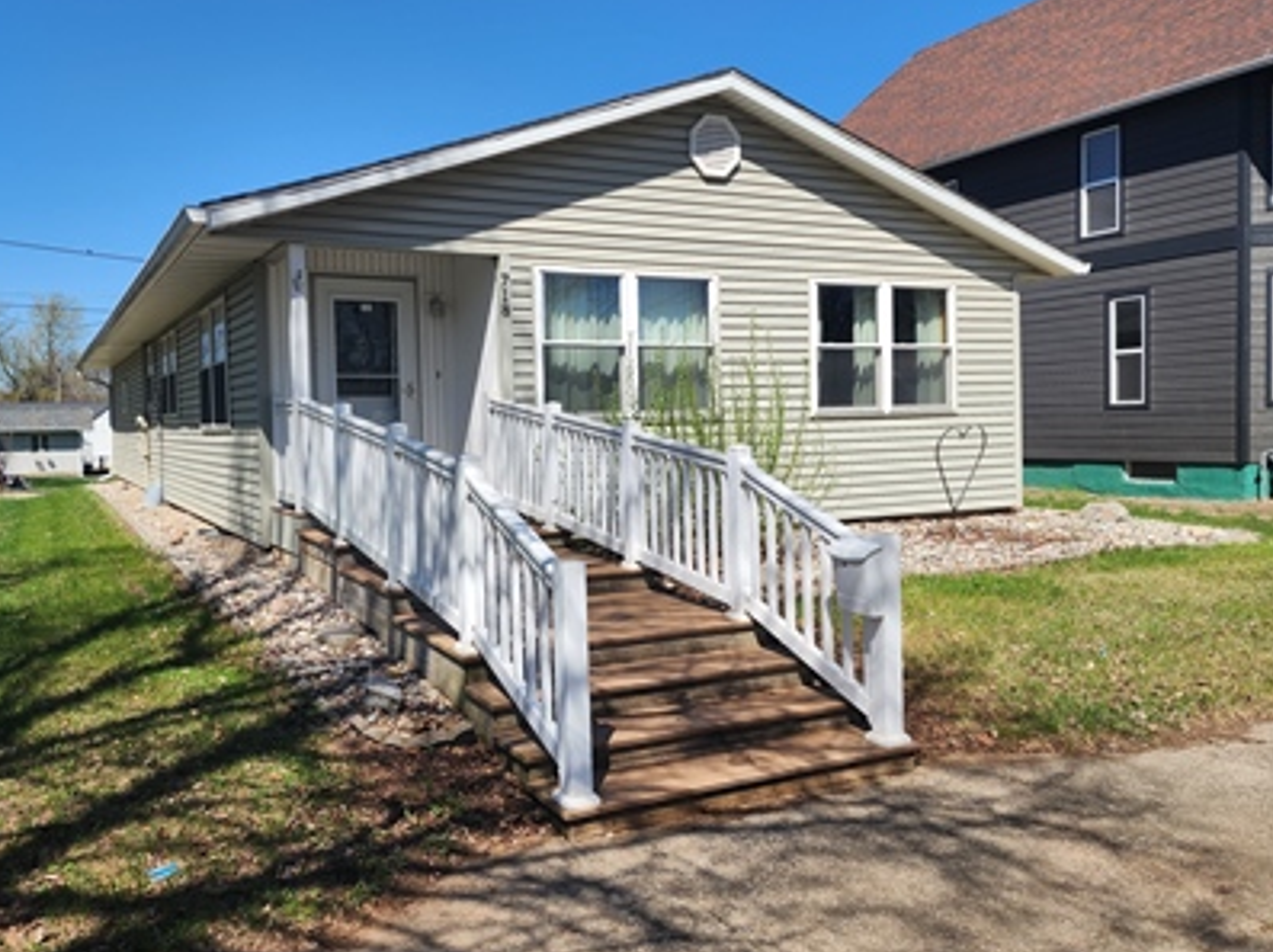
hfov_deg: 61.6
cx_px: 568
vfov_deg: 48.1
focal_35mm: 29
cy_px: 450
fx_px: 1066
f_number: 1.8
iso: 12
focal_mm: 6.4
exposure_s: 1/970
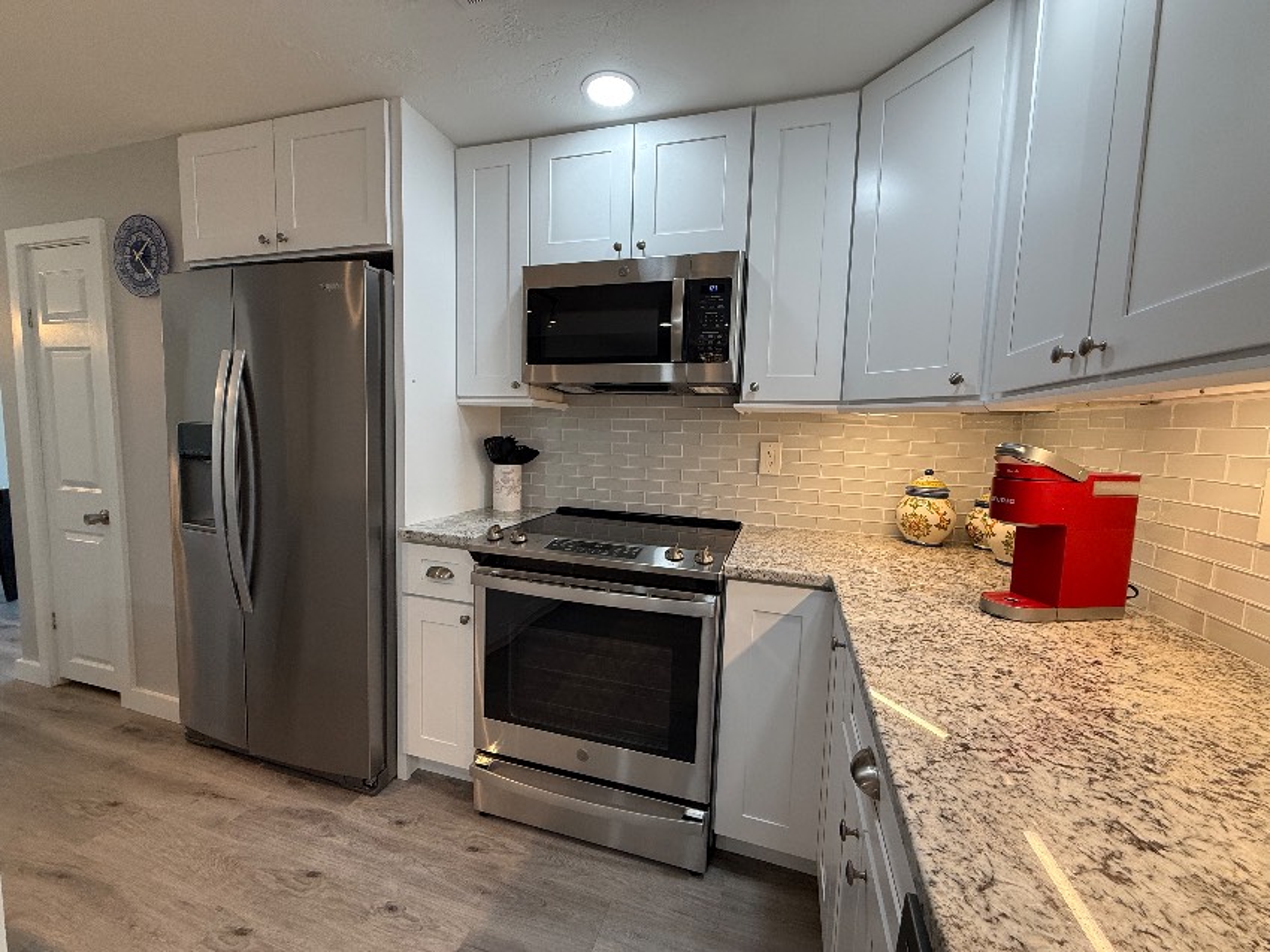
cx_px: 635
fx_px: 513
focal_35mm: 14
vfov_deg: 85.6
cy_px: 476
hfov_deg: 102.1
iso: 160
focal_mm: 2.22
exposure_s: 1/120
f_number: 2.2
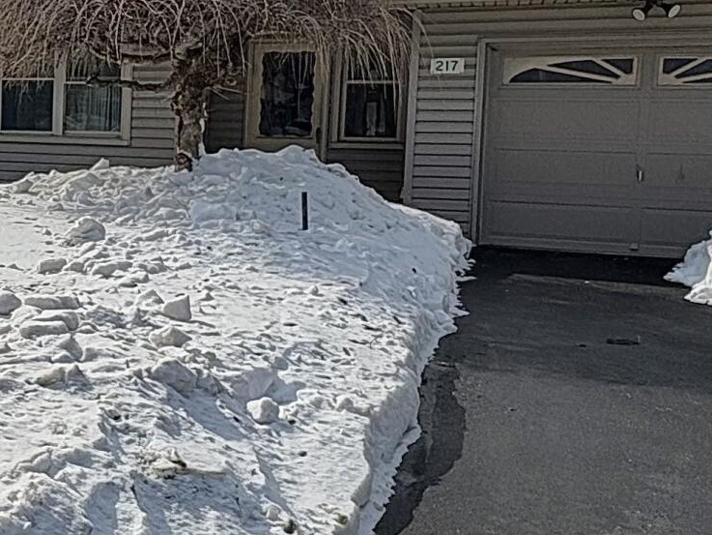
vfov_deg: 25.6
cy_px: 223
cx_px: -121
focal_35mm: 57
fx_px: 1173
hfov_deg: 29.5
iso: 64
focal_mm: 2.22
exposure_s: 1/1789
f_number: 2.2
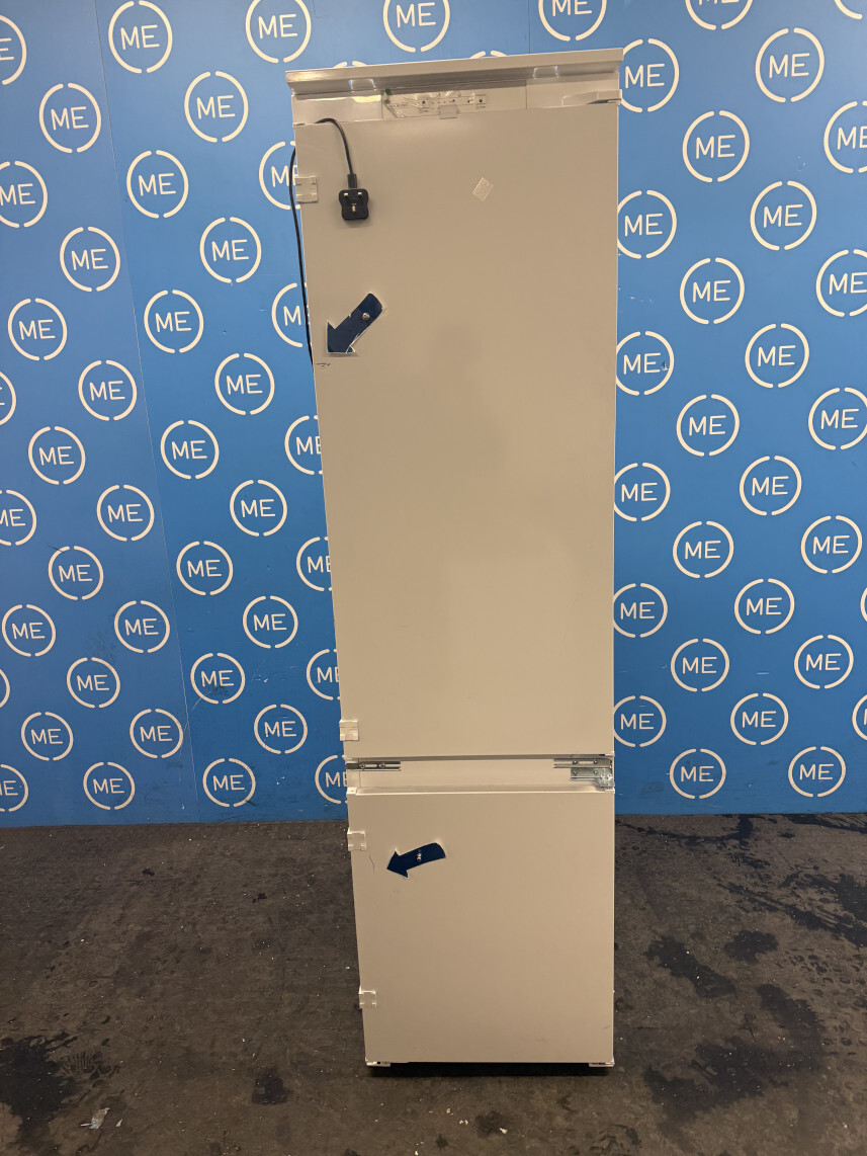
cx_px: 434
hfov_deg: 56.8
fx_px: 801
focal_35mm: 24
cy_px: 578
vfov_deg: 71.6
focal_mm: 6.76
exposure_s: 1/100
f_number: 1.78
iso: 160
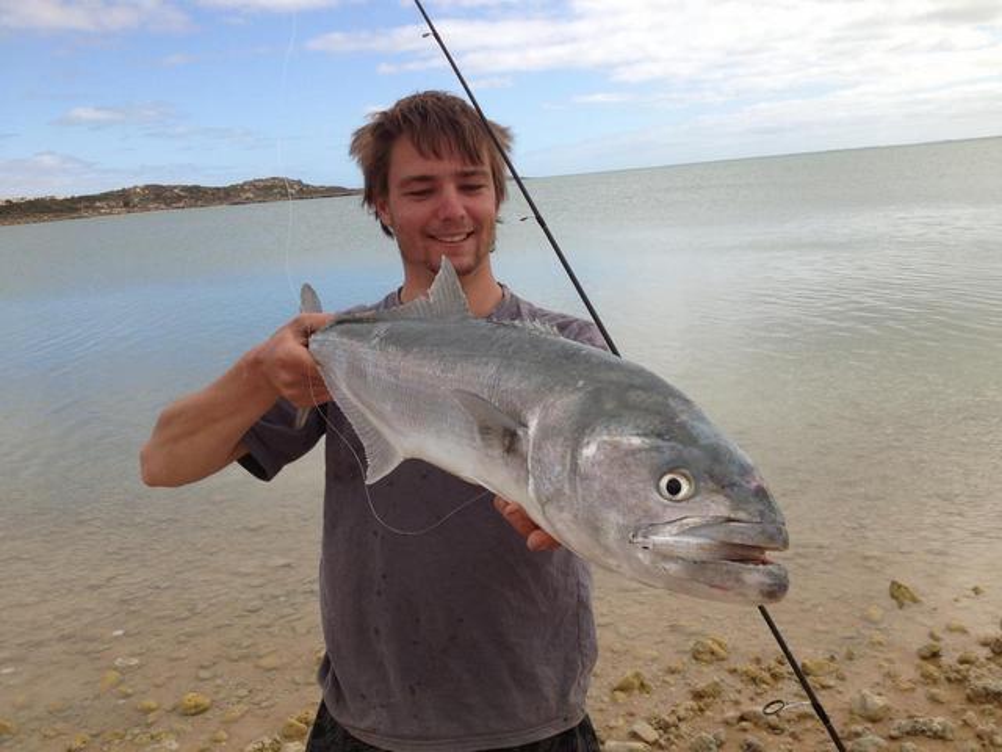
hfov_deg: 52.6
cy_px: 376
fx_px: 1013
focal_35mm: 35
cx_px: 501
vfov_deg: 40.7
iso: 50
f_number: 2.4
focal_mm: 4.28
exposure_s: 1/1577
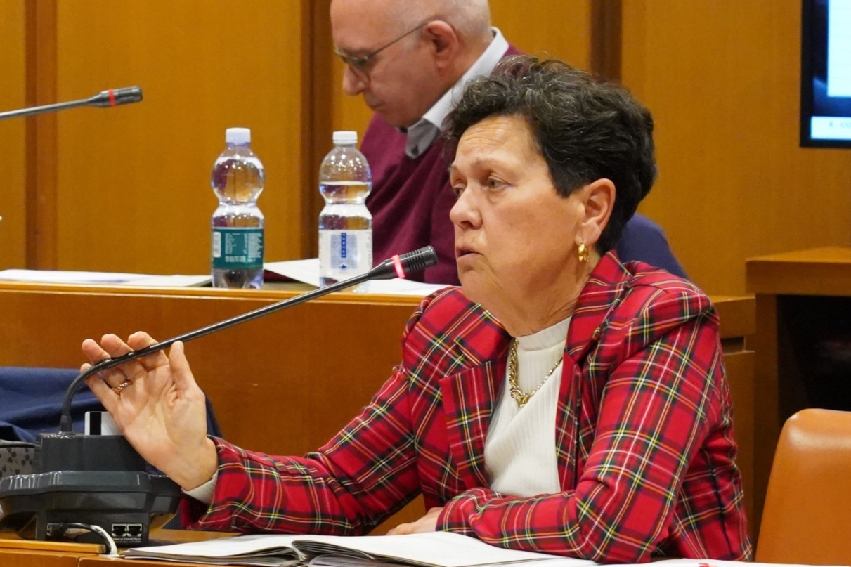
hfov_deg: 18.4
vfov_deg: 12.3
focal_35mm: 111
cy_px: 299
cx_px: 424
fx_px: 2623
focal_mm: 105
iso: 12800
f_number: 5.6
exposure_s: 1/250
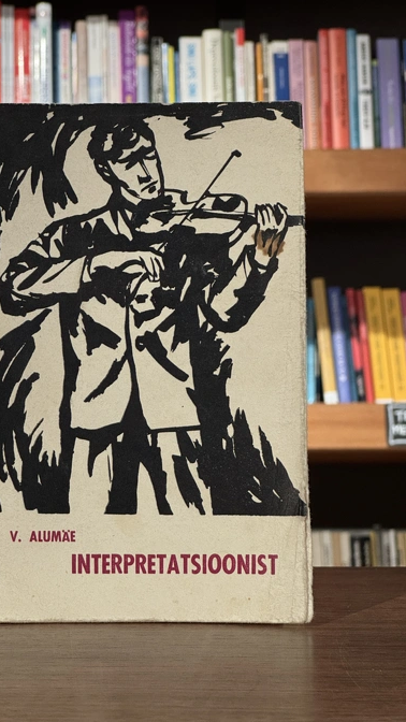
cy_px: 362
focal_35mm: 85
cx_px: 134
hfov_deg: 14.2
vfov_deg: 25.0
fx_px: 1627
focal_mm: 9
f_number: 2.8
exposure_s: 1/63
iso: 250
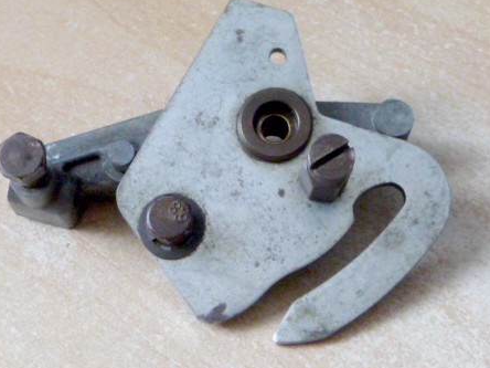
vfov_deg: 20.4
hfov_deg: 27.0
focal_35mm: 72
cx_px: 236
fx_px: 1019
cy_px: 181
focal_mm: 5
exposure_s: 1/50
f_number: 3.4
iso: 400
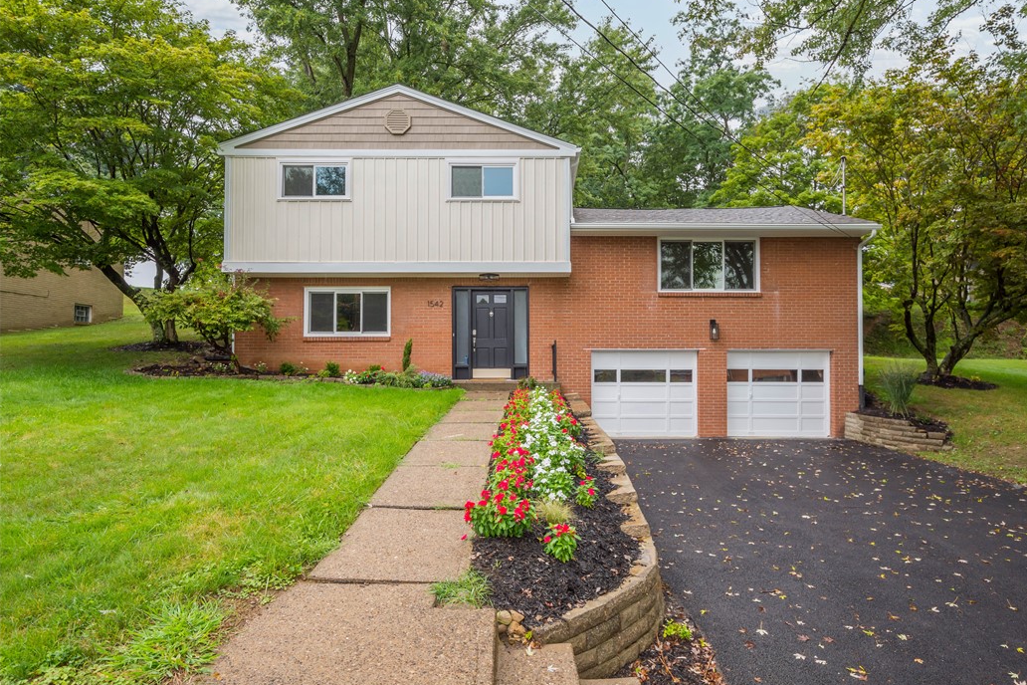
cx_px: 539
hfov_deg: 82.4
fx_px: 586
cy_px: 332
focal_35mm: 21
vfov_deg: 60.6
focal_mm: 13
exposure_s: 1/160
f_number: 6.3
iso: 100
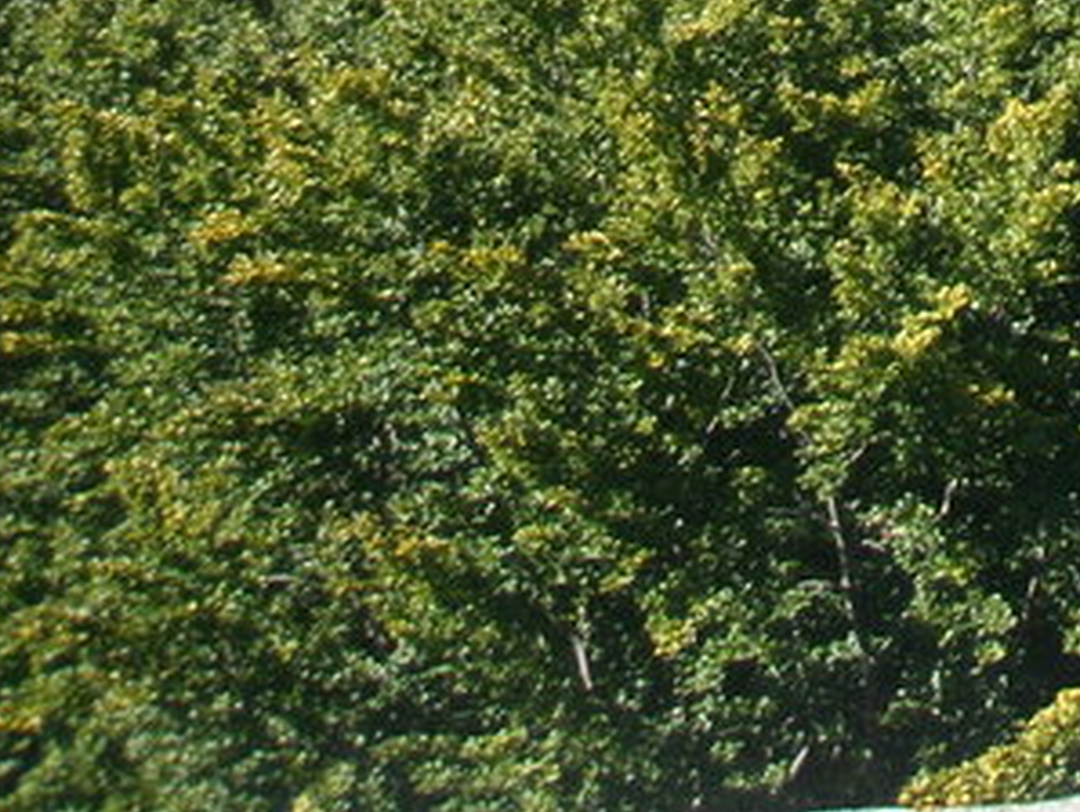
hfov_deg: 11.6
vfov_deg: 9.2
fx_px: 4777
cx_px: 2127
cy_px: -707
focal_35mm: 153
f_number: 3.5
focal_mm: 6.7
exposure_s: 1/125
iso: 50
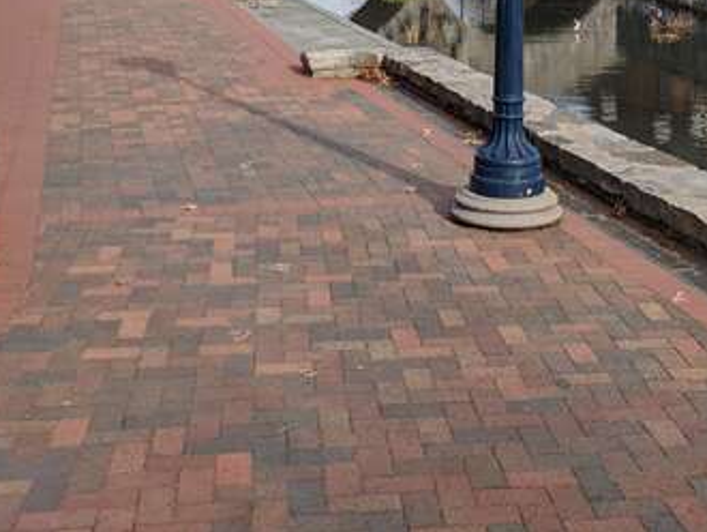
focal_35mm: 63
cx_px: 454
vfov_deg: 21.7
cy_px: -103
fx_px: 1288
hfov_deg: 30.5
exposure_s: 1/1453
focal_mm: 4.67
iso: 57
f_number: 2
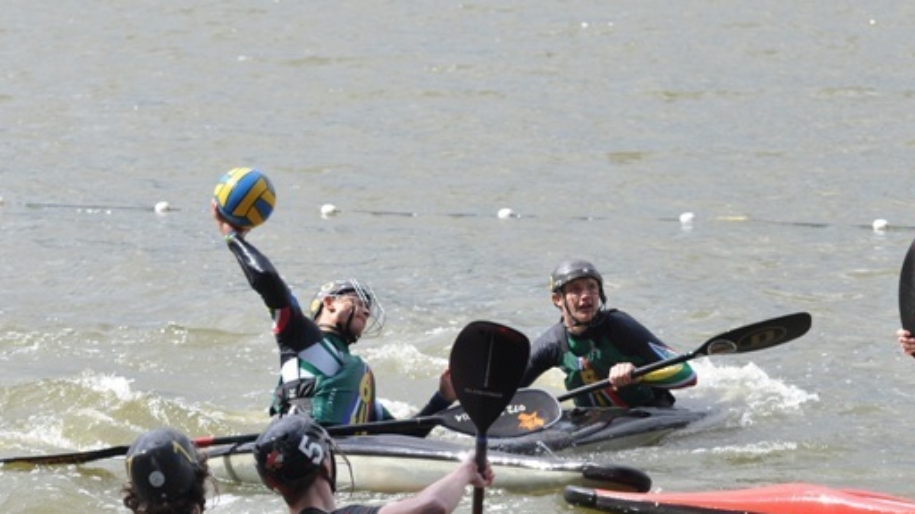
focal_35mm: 212
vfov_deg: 5.7
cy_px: 448
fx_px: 5144
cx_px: 386
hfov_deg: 10.2
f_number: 5.6
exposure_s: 1/1250
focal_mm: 90
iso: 400
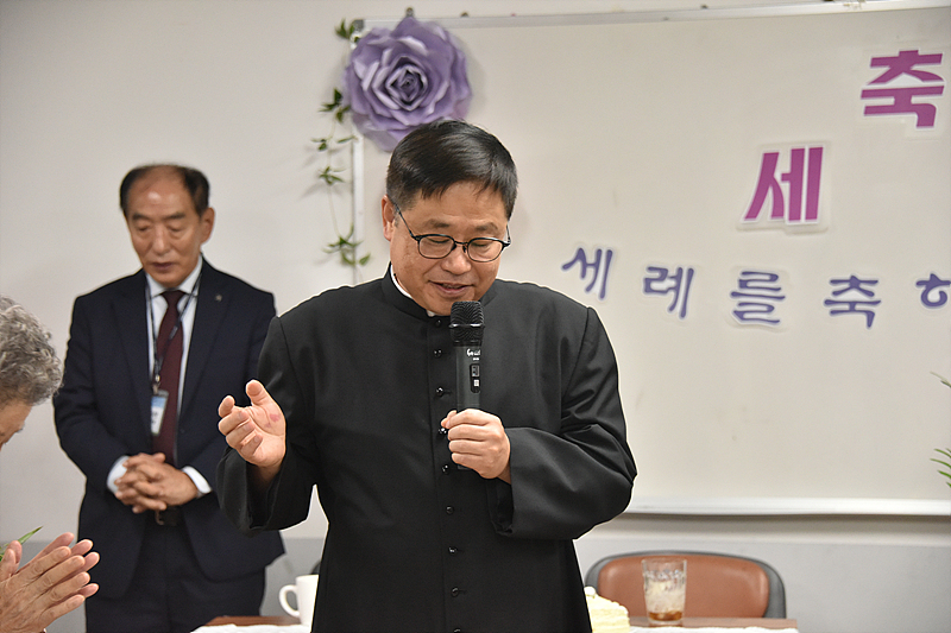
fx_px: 2641
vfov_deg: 13.7
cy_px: 316
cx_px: 476
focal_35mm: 100
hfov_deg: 20.4
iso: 3600
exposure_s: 1/125
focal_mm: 100
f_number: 5.3
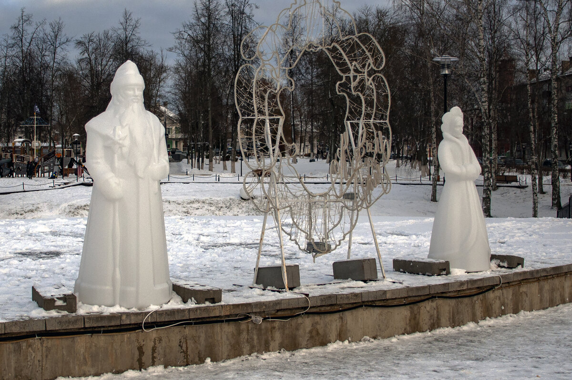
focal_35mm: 39
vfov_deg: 34.2
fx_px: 619
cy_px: 190
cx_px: 286
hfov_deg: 49.6
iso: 640
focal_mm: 26
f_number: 3.8
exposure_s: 1/3200
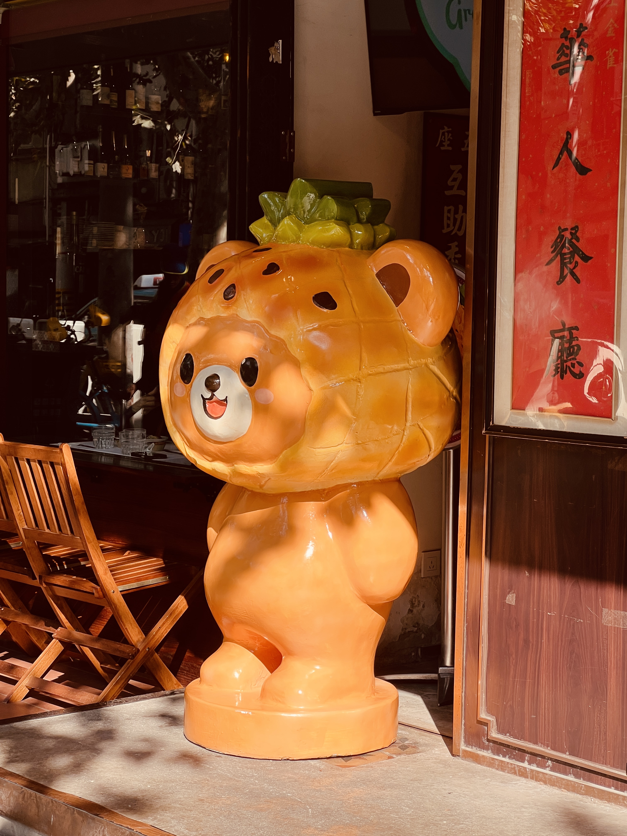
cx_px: 314
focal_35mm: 77
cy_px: 418
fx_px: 1860
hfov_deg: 19.1
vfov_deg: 25.3
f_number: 2.8
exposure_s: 1/174
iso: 32
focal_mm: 9
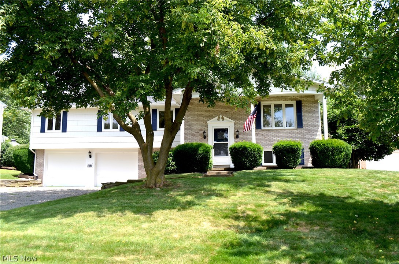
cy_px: 132
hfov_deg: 62.0
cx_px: 200
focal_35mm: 30
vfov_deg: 43.4
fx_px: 332
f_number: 7.1
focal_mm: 20
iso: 100
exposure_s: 1/160
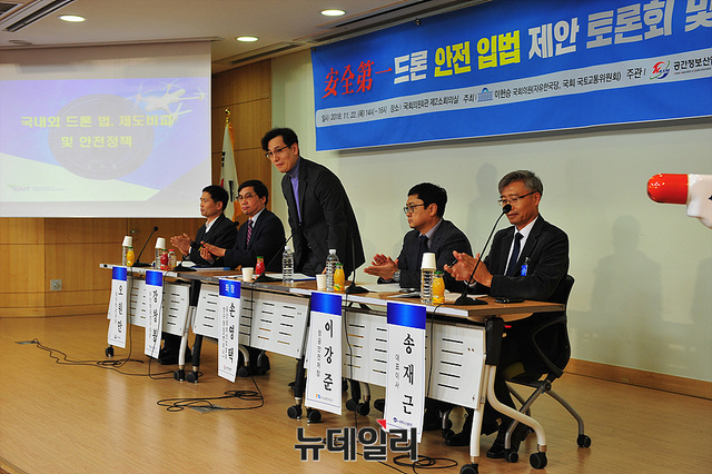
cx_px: 356
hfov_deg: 39.6
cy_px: 237
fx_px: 988
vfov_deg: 27.0
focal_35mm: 50
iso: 640
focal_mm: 50
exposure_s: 1/100
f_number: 5
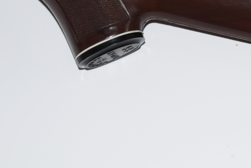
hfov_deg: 10.4
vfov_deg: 7.0
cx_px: 261
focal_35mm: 196
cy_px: -30
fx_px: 1367
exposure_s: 1/60
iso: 100
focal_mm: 50
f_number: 8
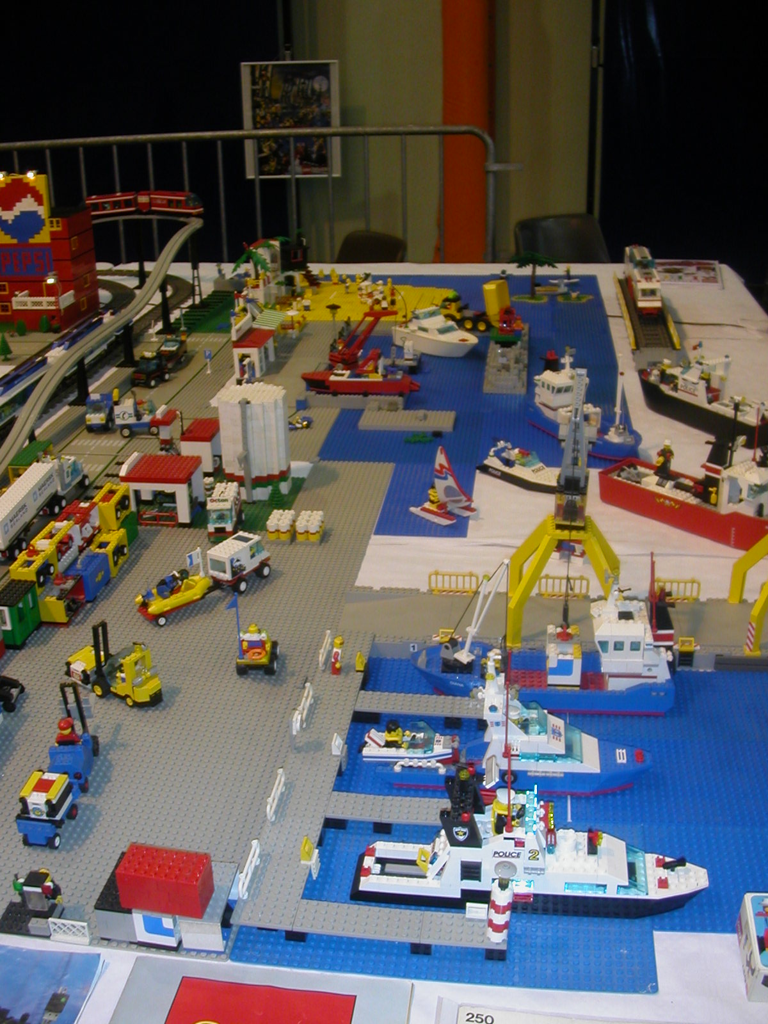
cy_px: 512
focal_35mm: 37
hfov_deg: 38.7
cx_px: 384
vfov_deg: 50.1
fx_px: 1095
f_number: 2.7
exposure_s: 1/30
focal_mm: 5.6
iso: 100
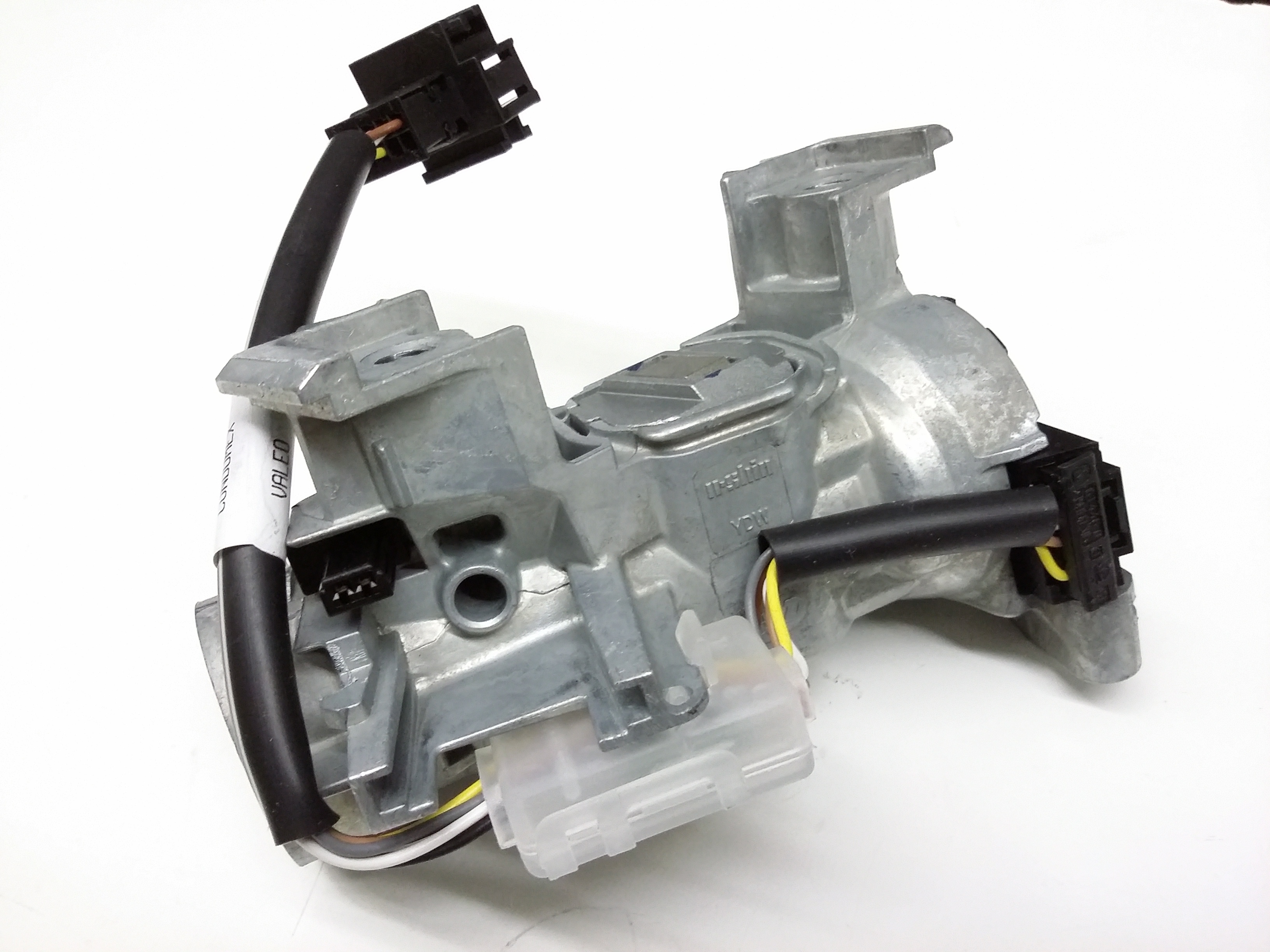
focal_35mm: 32
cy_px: 476
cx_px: 635
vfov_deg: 44.2
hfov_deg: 56.8
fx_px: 1174
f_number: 2.4
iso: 250
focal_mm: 3.4
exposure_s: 1/15
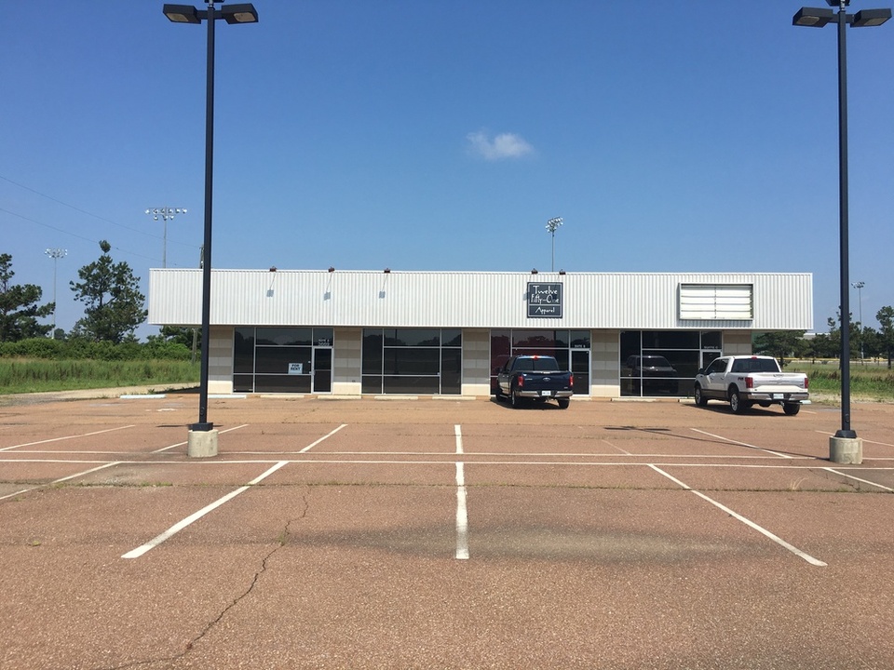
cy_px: 335
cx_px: 447
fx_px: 749
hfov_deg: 61.7
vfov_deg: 48.2
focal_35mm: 29
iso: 25
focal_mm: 4.15
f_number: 2.2
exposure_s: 1/2564
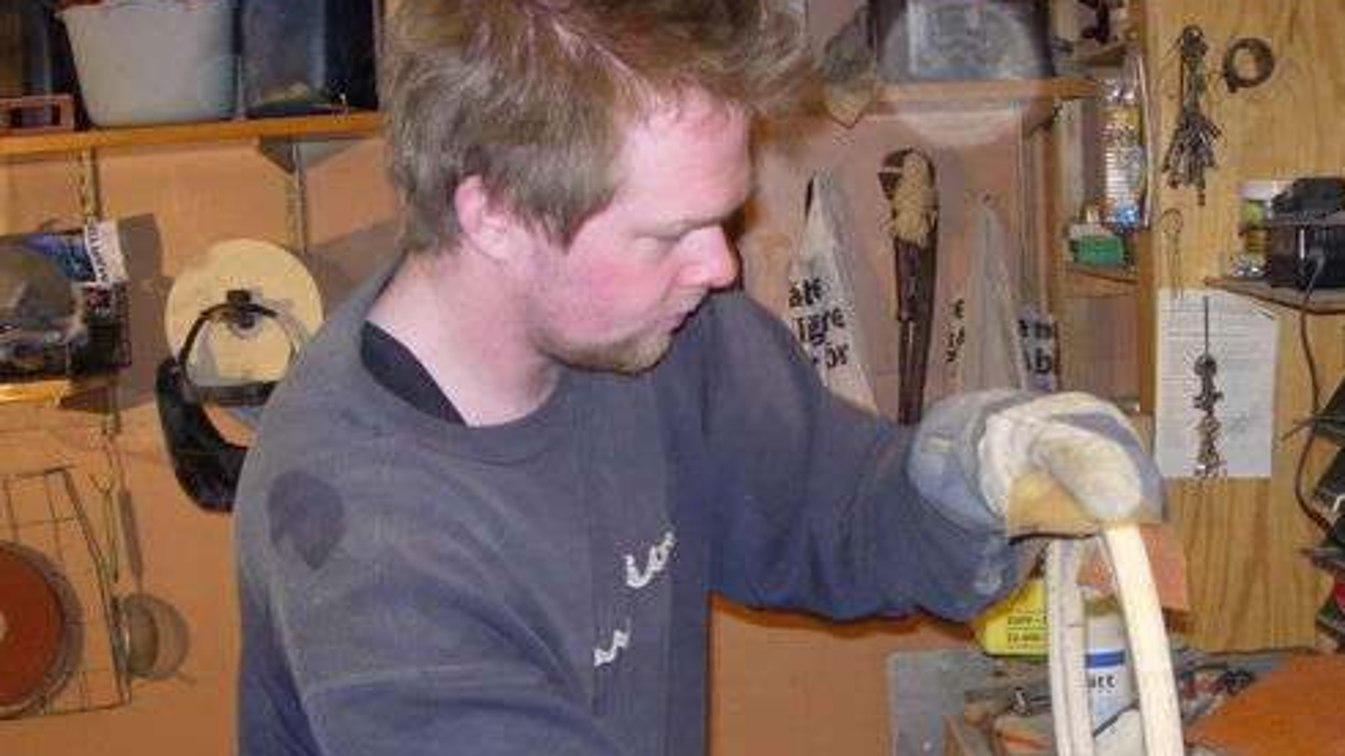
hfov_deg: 38.3
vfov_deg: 22.1
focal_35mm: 54
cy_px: 540
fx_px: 1926
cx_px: 833
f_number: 2.8
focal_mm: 7.8
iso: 79
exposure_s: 1/64
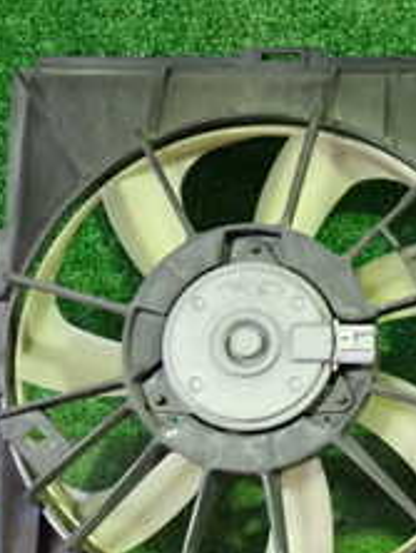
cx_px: 531
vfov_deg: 23.8
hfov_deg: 17.2
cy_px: 418
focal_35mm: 81
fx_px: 1295
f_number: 2.3
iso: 800
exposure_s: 1/30
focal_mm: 5.4
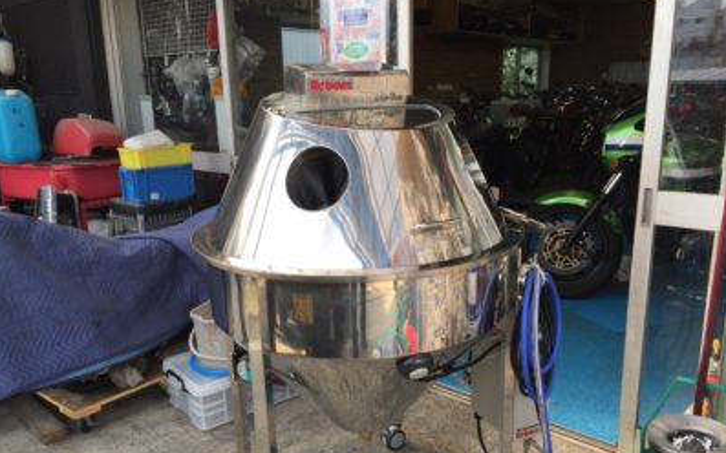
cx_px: 362
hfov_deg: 61.2
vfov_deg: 40.5
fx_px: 613
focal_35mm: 31
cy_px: 265
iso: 32
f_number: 2.2
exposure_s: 1/304
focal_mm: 4.15
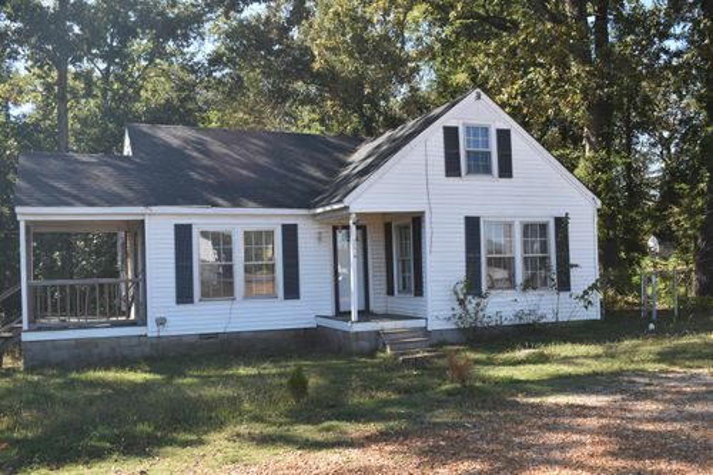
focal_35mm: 36
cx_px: 356
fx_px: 713
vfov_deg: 36.8
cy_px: 238
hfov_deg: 53.1
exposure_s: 1/160
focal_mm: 24
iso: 100
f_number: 6.3
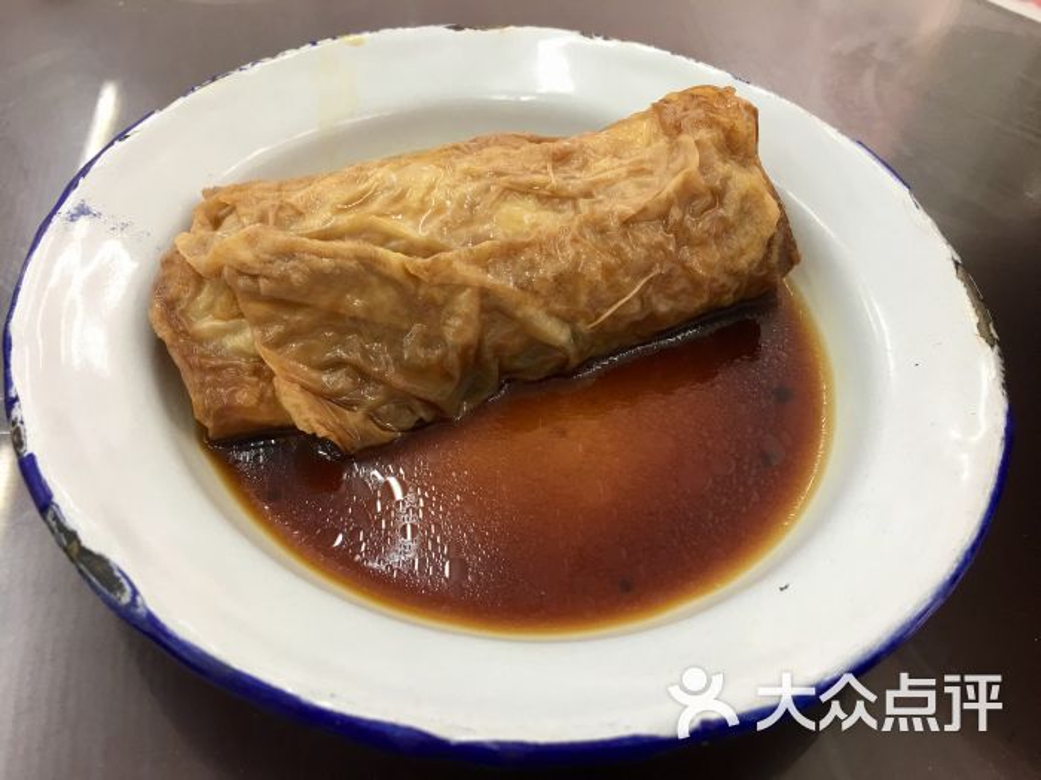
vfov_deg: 48.2
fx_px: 872
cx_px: 520
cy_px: 390
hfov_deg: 61.7
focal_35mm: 29
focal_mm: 4.15
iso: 40
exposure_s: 1/33
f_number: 2.2
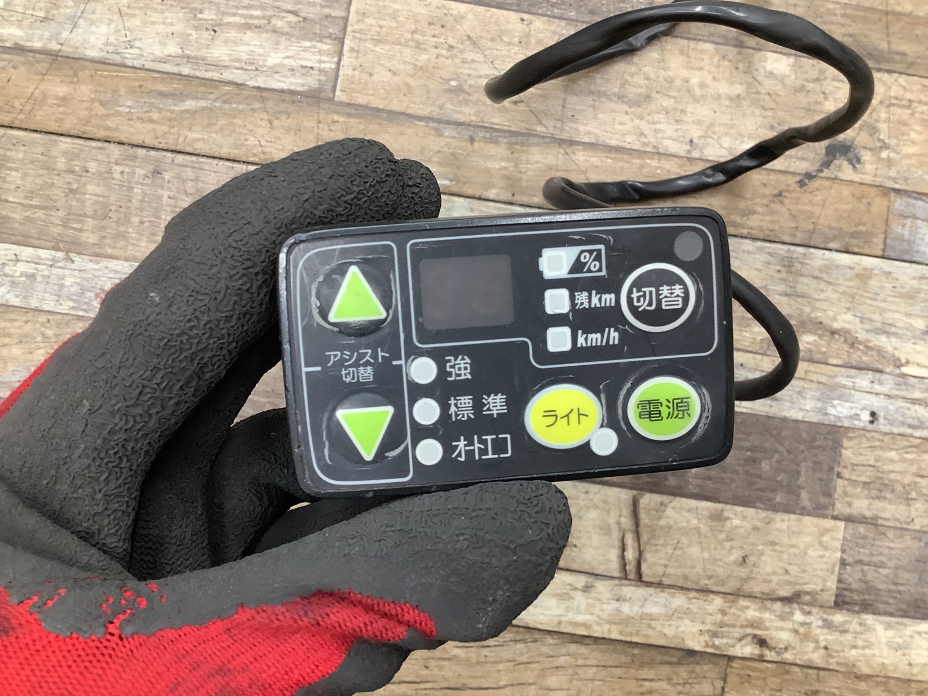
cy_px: 348
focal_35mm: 31
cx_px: 464
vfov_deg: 45.5
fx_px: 831
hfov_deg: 58.3
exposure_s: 1/50
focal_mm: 3.3
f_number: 2.4
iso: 125
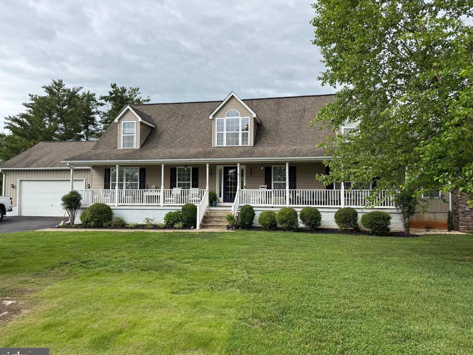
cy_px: 183
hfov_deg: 69.4
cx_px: 235
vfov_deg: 54.9
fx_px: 342
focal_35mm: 25
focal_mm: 6.76
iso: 80
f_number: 1.78
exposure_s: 1/1156
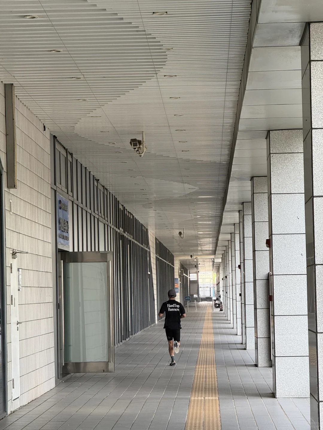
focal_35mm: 120
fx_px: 1493
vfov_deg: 16.4
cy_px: 215
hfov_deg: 12.3
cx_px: 162
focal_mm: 15.66
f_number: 2.8
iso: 64
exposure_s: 1/121
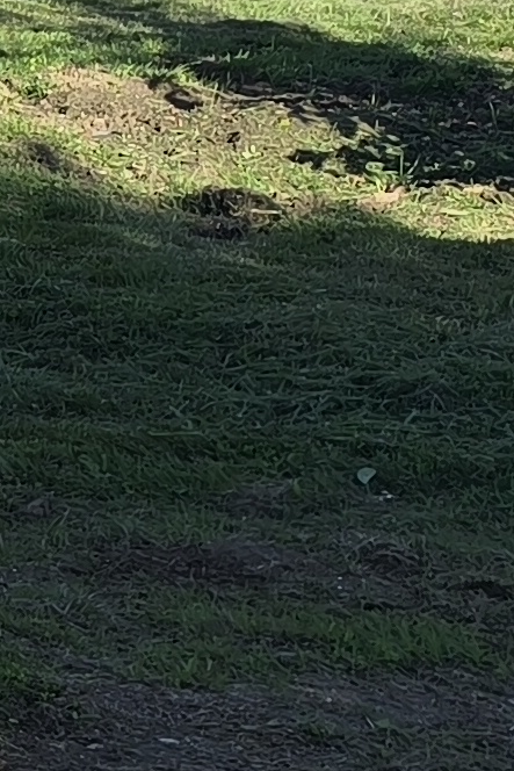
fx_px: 3146
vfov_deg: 14.0
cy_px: 301
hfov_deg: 6.8
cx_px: -1689
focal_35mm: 147
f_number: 1.65
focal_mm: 6.14
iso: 50
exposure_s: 1/893
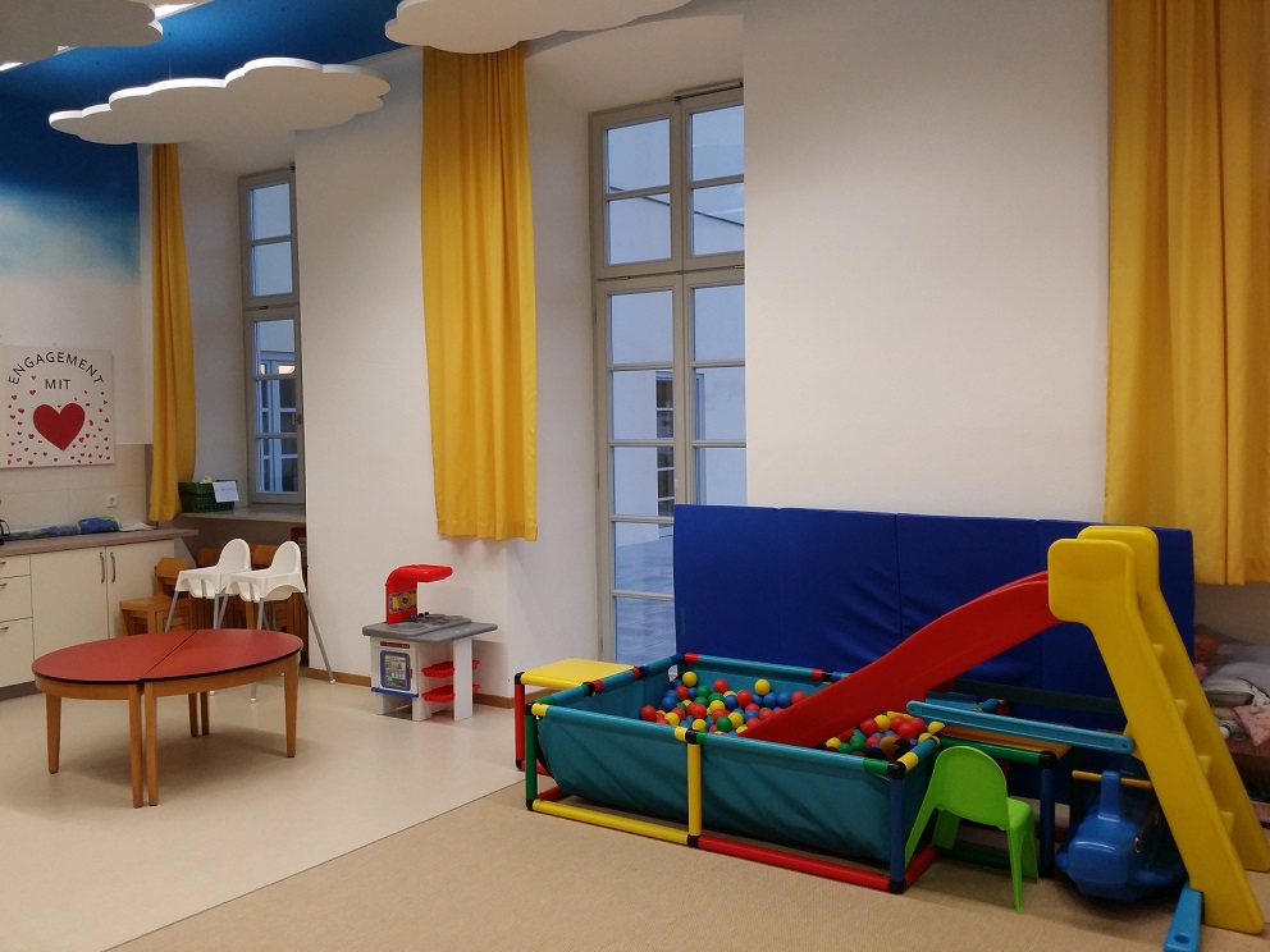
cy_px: 476
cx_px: 635
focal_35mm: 31
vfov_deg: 45.4
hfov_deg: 58.4
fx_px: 1137
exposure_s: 1/33
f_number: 2.2
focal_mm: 4.13
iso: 125
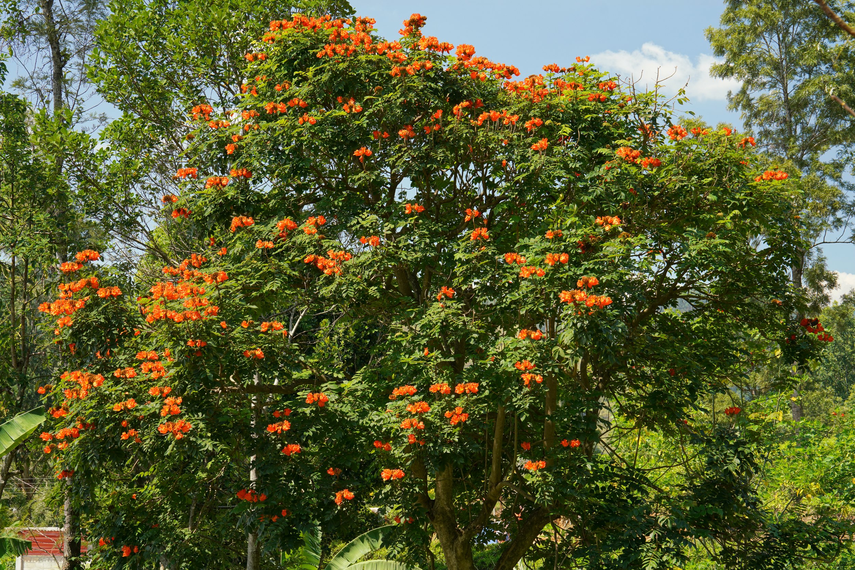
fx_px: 1663
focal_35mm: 70
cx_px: 428
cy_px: 285
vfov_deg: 19.5
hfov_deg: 28.8
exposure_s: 1/60
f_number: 8
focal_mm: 70
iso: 200
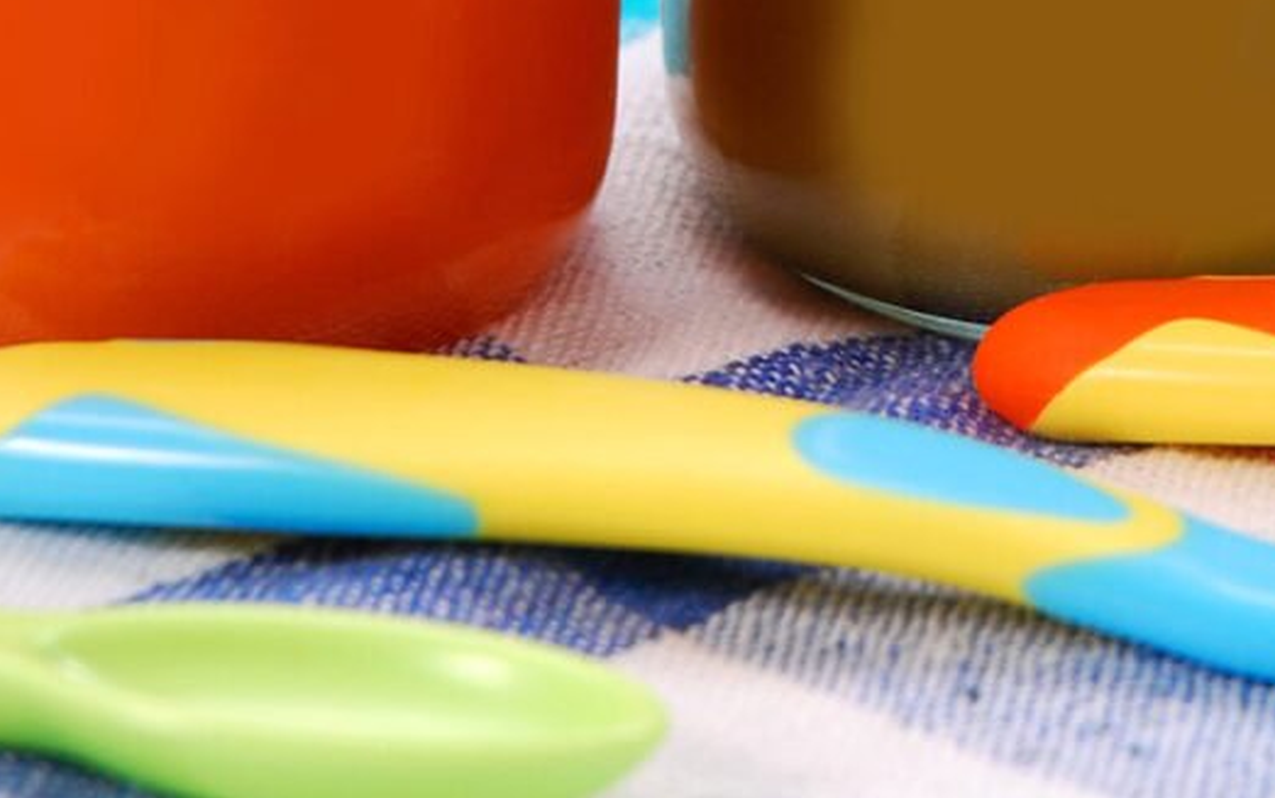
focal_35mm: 315
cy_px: -288
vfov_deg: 4.2
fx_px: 10953
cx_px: 1075
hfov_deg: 6.7
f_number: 6.3
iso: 100
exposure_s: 1/125
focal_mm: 70
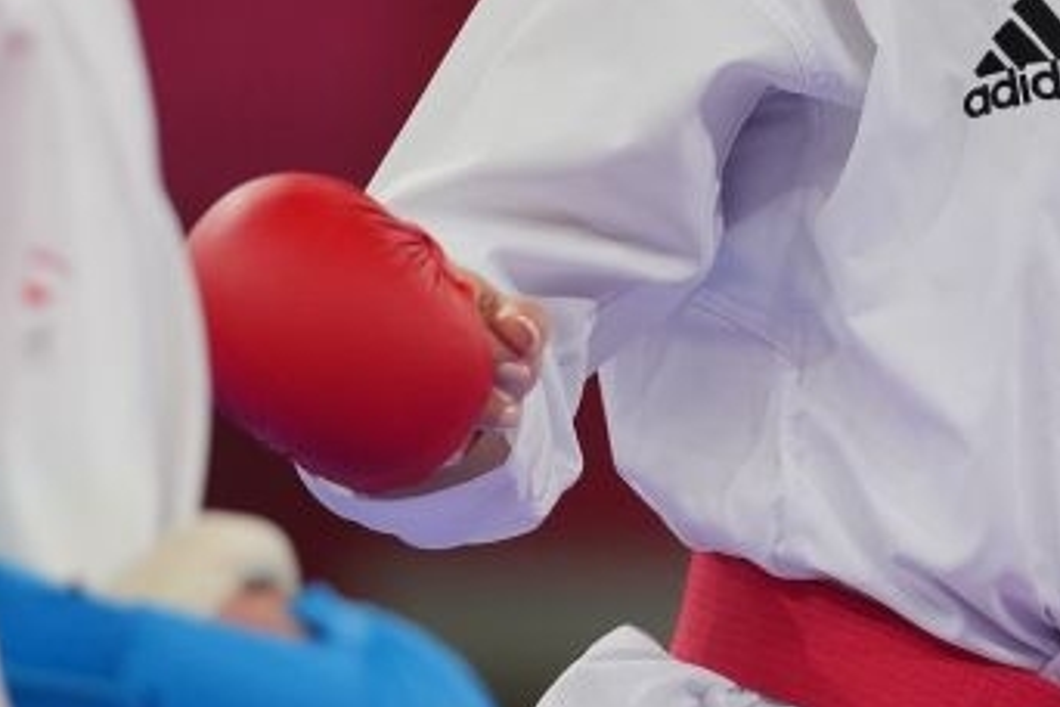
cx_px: 580
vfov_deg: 1.3
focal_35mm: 1054
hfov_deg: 2.0
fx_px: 31032
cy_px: 341
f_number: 2.8
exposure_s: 1/1000
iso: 500
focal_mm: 200
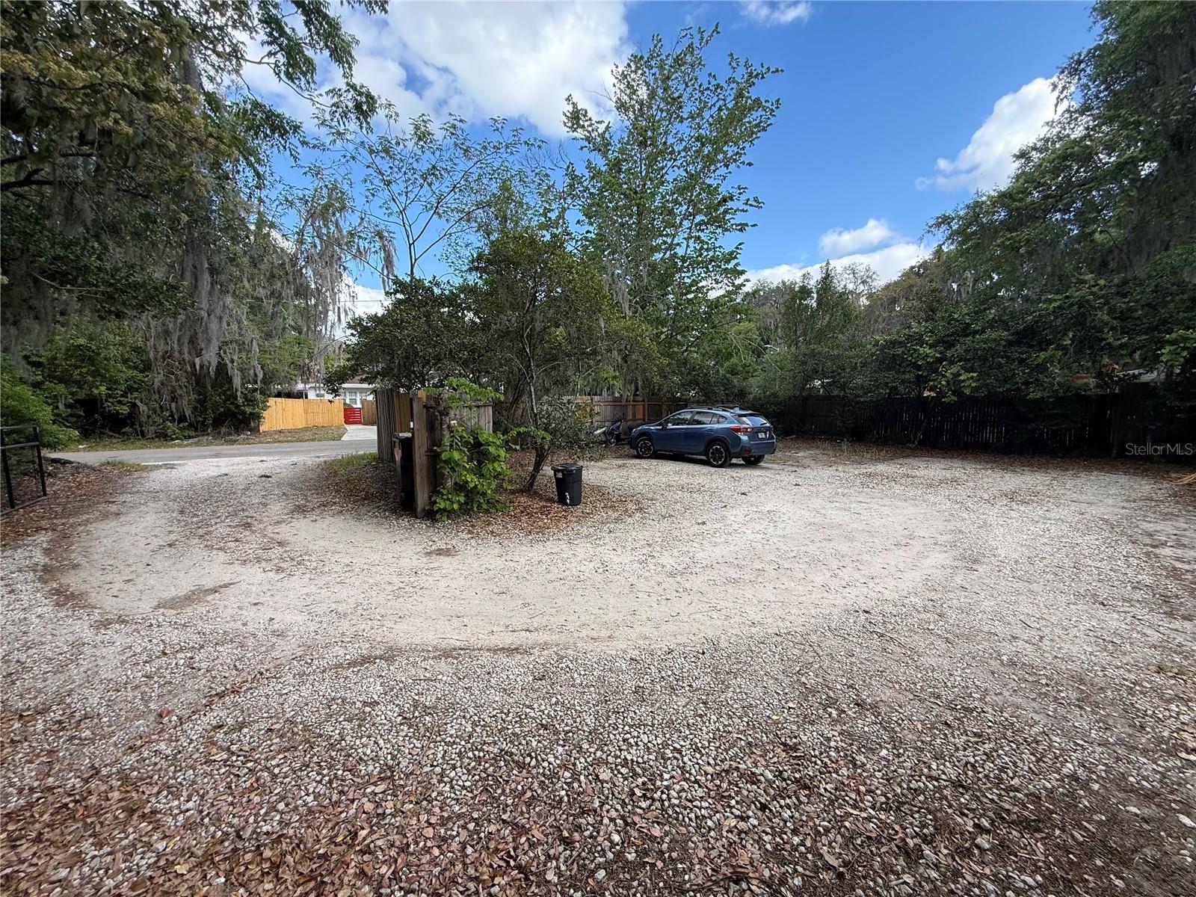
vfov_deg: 85.7
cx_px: 598
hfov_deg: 102.1
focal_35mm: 14
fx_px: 484
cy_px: 448
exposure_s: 1/421
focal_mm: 2.22
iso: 64
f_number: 2.2
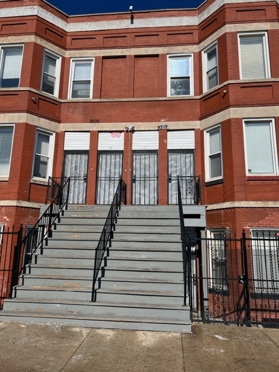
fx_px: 279
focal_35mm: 26
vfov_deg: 67.3
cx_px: 140
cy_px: 186
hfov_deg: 53.1
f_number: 1.5
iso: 50
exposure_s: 1/7463
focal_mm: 5.7
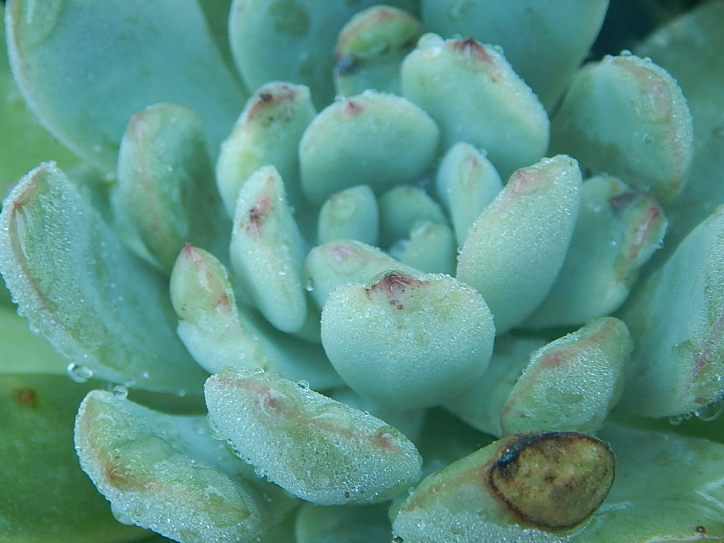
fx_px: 1694
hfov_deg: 24.0
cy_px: 245
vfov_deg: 18.2
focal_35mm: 81
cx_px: 247
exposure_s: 1/30
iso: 140
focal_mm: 10.9
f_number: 4
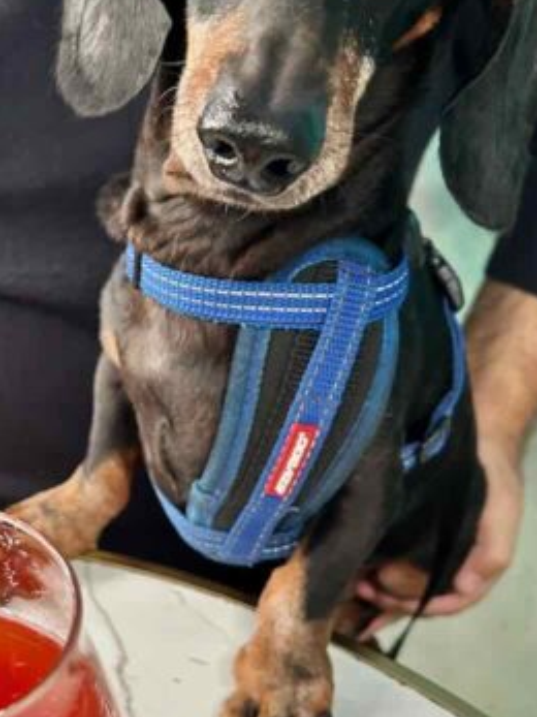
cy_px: 436
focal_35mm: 48
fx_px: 993
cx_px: 95
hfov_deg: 29.4
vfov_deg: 39.5
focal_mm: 5.7
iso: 200
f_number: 1.5
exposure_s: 1/50
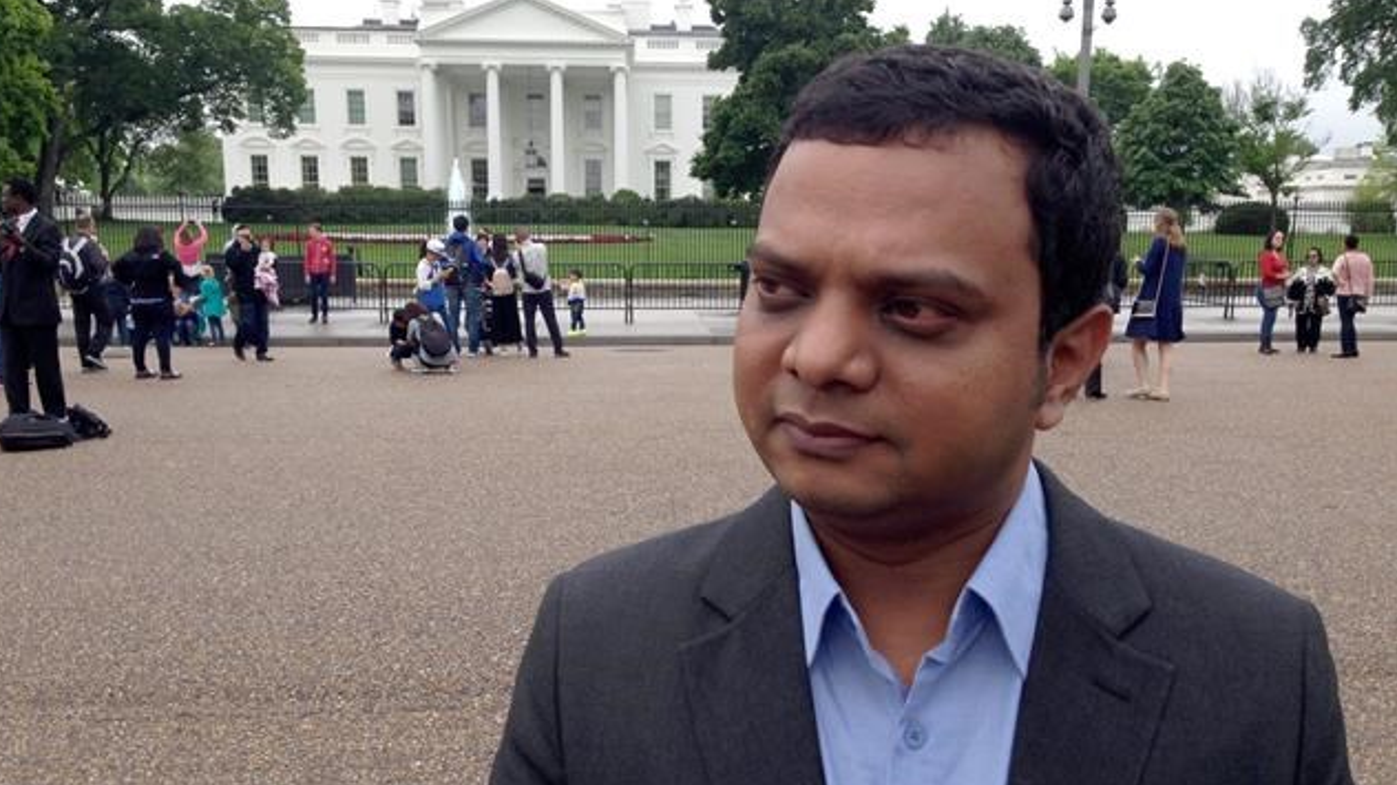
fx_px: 1370
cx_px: 685
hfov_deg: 54.0
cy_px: 482
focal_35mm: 37
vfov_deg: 31.8
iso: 50
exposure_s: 1/600
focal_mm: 4.12
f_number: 2.4
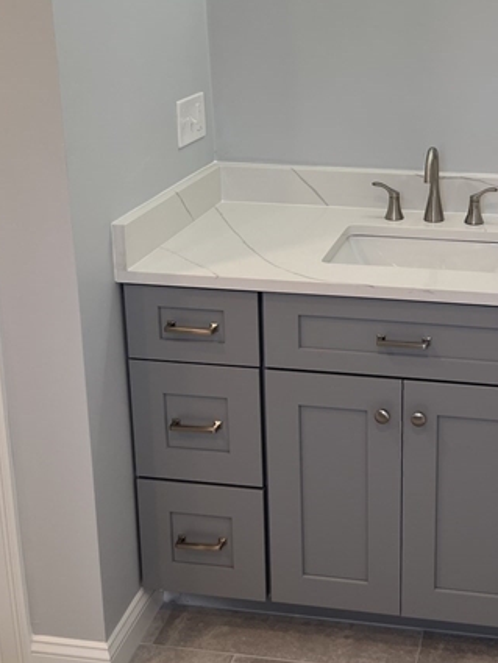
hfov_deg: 29.8
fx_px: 901
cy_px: 165
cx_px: 429
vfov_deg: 39.3
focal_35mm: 47
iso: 40
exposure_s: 1/153
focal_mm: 5.1
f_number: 1.6
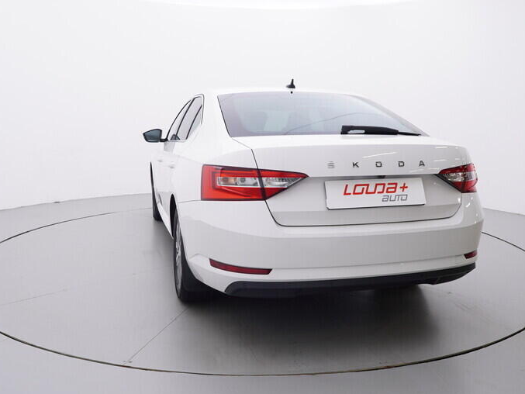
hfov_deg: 55.7
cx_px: 263
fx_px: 496
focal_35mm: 33
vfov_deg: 43.3
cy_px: 197
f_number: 5
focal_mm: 15
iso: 200
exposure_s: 1/80
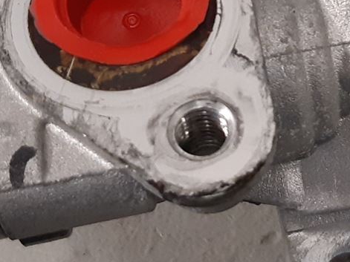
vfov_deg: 13.0
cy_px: 55
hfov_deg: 17.0
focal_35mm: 113
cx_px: 368
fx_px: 1142
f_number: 1.7
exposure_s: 1/50
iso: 200
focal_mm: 3.93
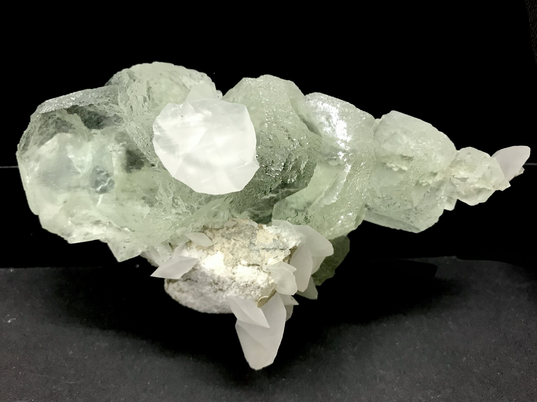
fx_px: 450
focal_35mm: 29
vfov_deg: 48.2
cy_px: 201
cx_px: 268
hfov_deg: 61.7
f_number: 1.8
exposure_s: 1/17
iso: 40
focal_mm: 3.99
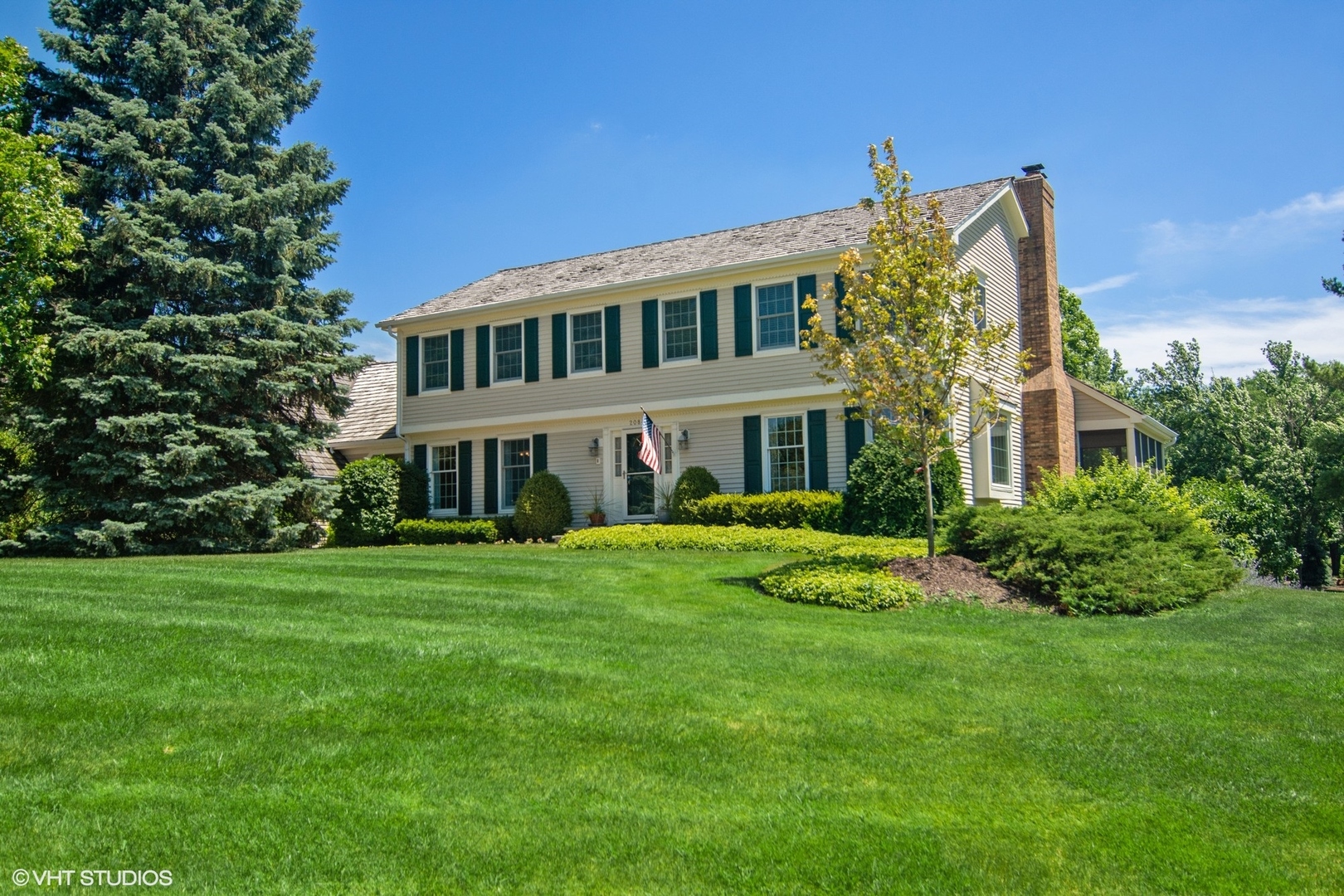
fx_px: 1120
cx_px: 672
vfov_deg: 43.6
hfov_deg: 61.9
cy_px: 448
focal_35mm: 30
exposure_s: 1/1600
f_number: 8
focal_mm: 20
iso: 200
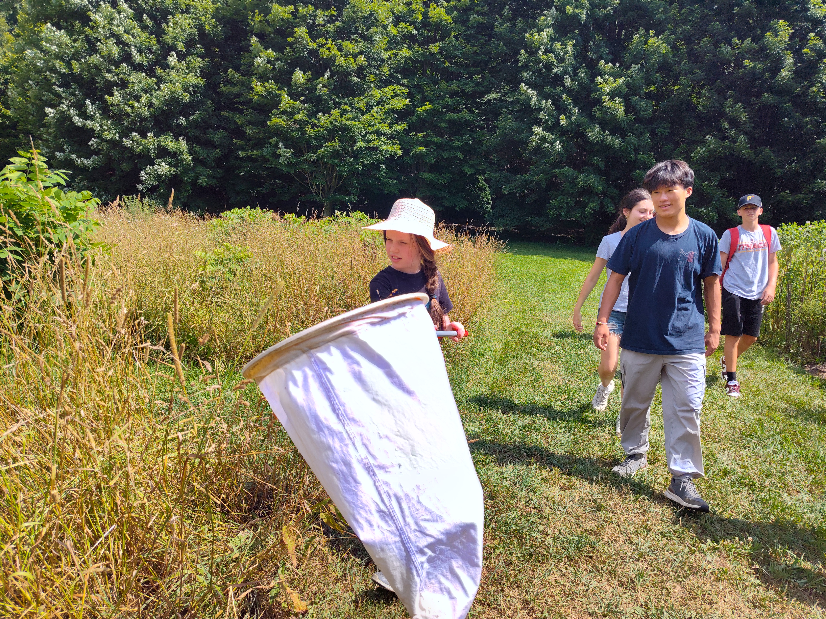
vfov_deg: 58.9
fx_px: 549
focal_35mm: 23
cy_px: 310
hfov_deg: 73.9
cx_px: 413
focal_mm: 5.56
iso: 100
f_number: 1.8
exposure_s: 1/1340
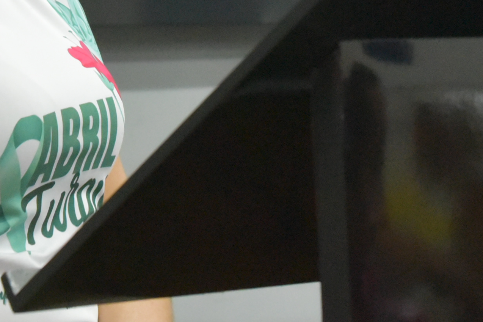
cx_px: 158
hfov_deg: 12.1
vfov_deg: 7.9
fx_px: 2280
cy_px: -177
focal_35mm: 170
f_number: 6.3
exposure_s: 1/160
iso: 12800
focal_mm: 48
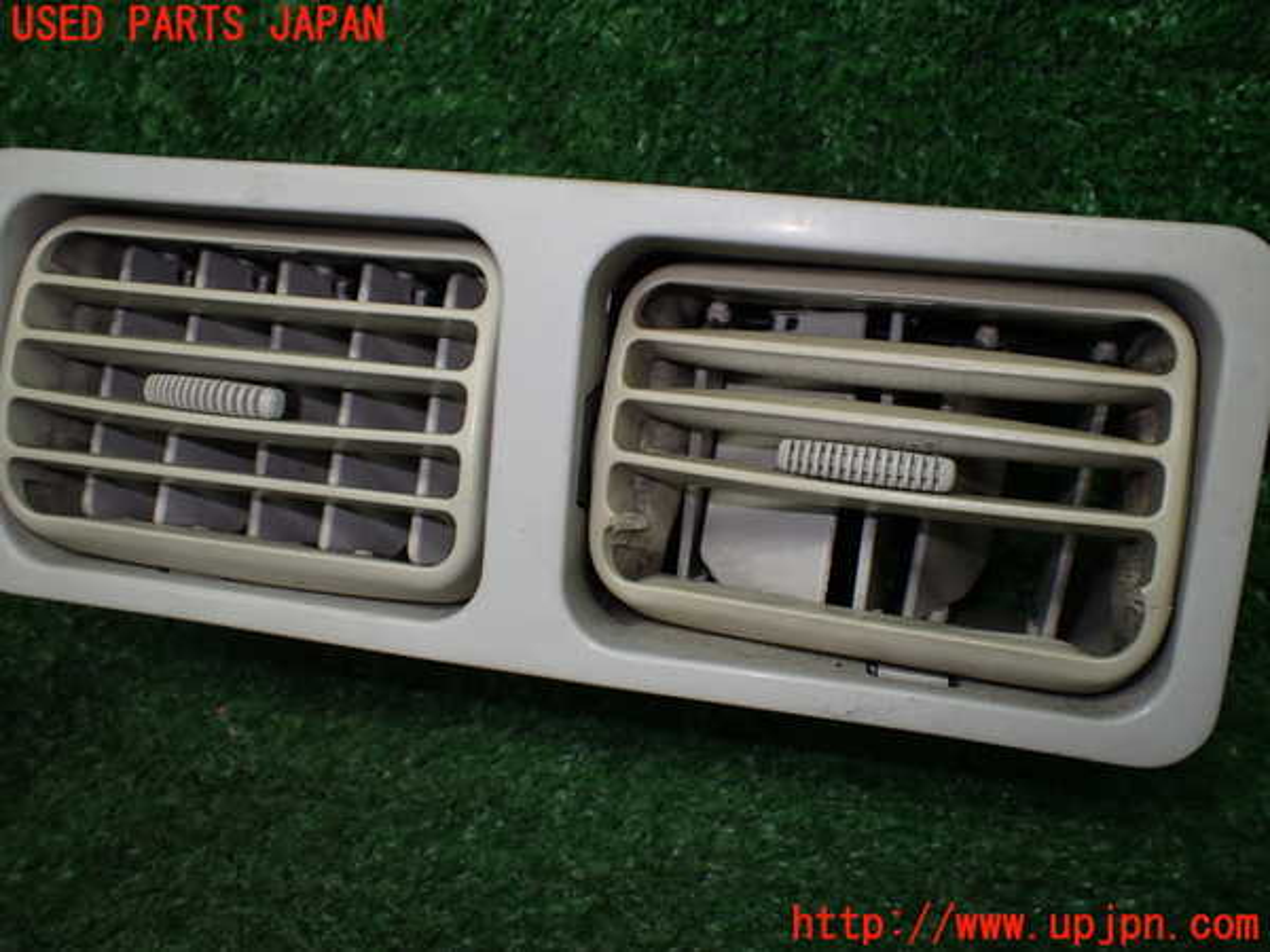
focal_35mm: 30
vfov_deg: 46.8
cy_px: 476
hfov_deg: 60.0
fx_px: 1101
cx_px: 635
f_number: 2.3
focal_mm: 5.4
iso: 160
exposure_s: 1/125
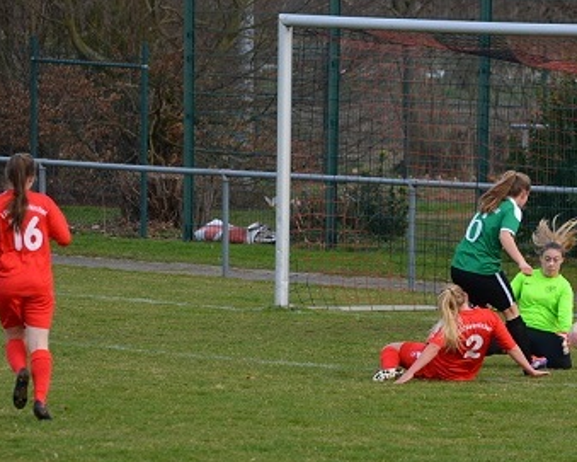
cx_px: 311
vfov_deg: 6.0
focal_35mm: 256
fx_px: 4370
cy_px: 232
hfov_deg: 7.6
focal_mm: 150
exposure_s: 1/1000
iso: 400
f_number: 4.8
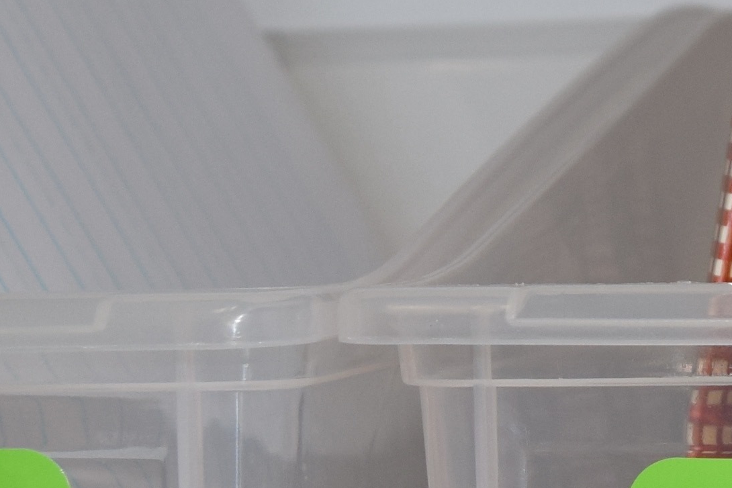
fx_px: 3355
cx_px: 1216
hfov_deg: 11.7
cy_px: 211
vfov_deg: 8.3
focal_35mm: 165
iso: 320
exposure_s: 1/100
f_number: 5
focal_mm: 20
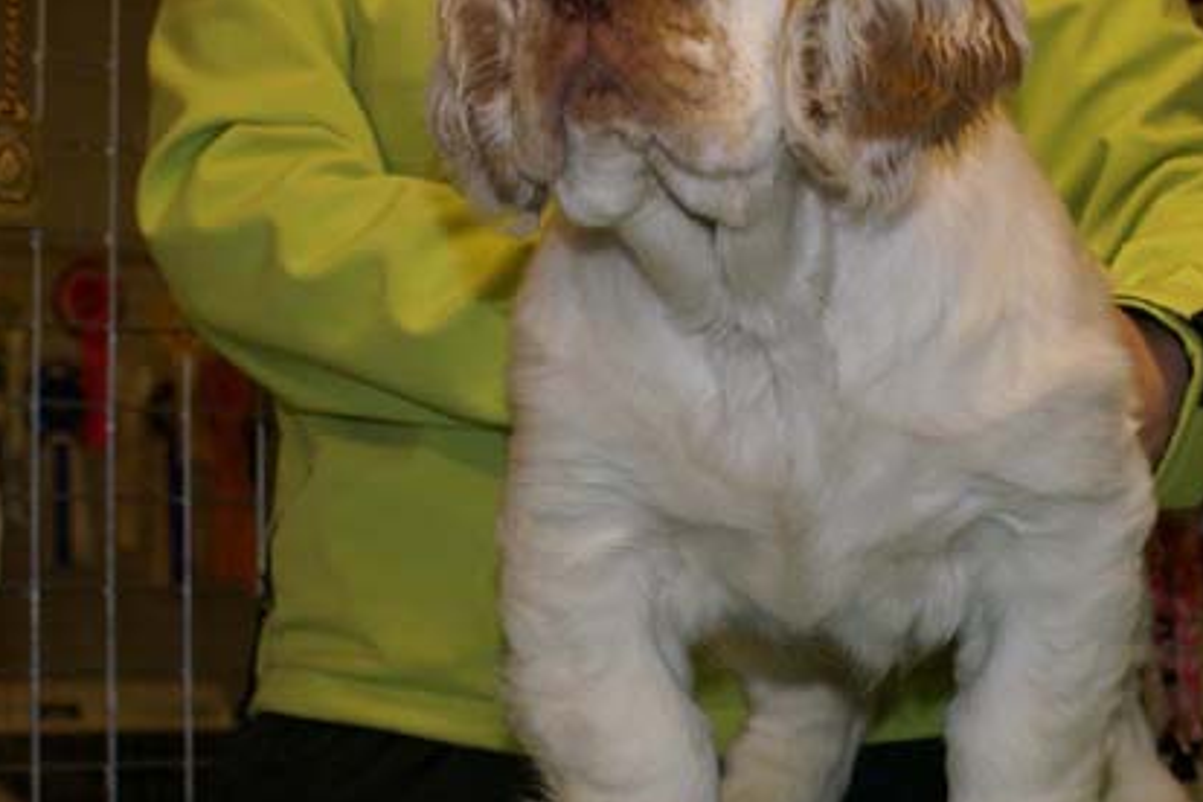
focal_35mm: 87
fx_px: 2907
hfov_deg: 23.3
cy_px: 350
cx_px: 773
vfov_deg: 15.7
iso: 400
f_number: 5.6
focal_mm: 30
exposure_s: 1/60
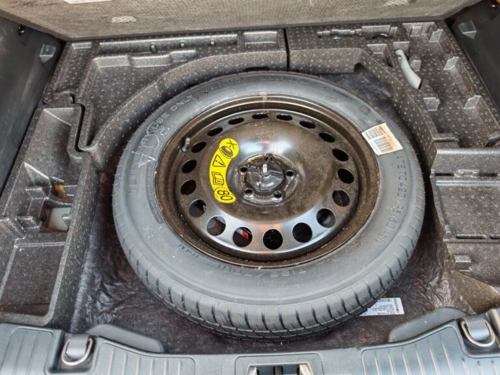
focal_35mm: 27
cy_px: 188
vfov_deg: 51.4
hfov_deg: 65.3
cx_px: 250
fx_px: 390
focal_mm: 6.83
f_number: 1.4
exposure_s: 1/50
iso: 125
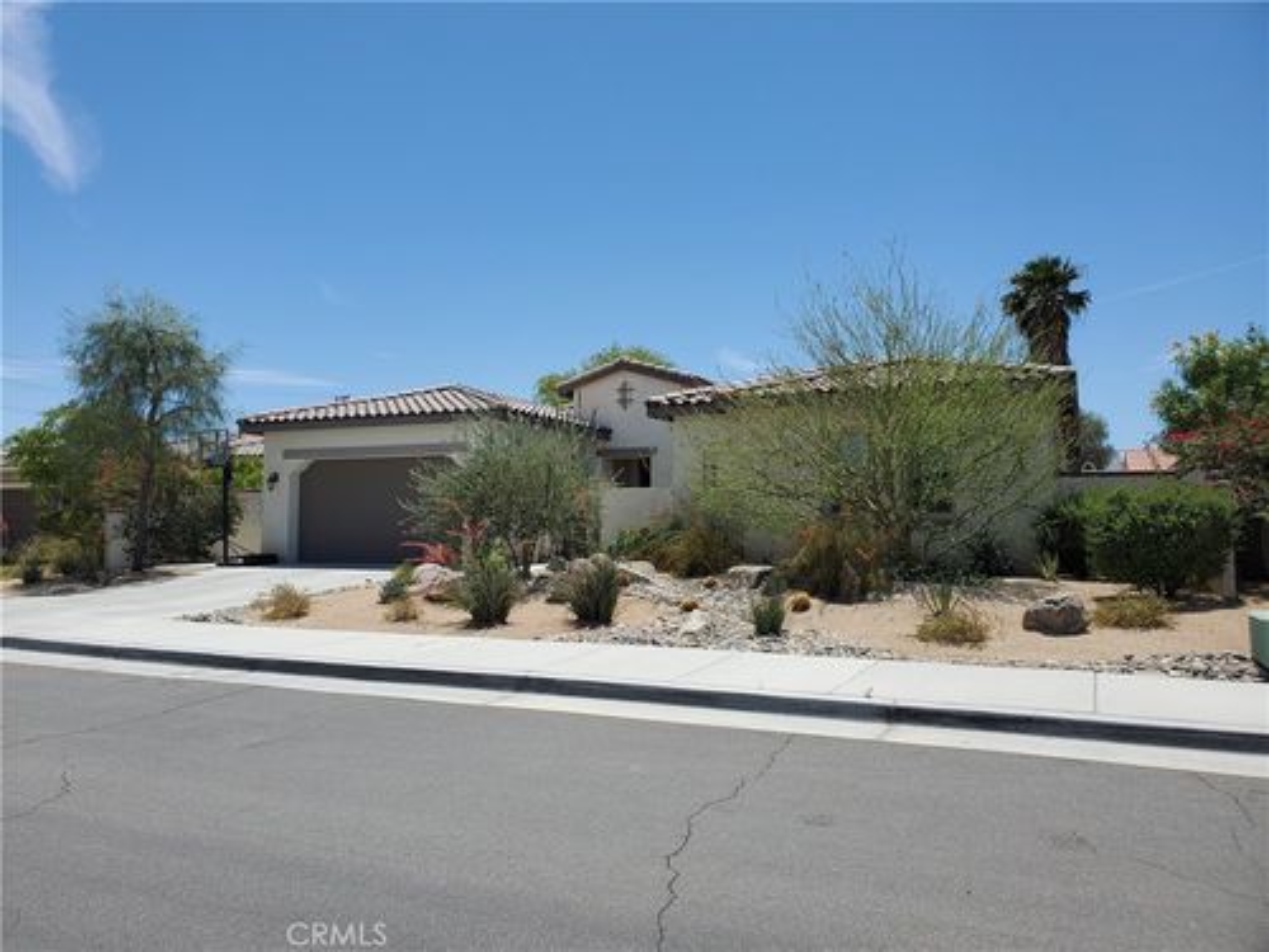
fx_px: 953
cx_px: 634
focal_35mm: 26
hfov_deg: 67.3
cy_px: 476
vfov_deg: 53.1
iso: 50
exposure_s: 1/2099
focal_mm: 4.3
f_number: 2.4
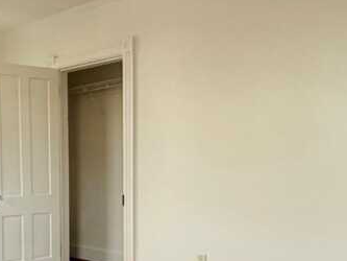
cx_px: 35
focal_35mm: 43
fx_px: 431
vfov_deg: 33.1
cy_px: 190
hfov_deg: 40.5
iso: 250
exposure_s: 1/99
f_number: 2.2
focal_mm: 2.22
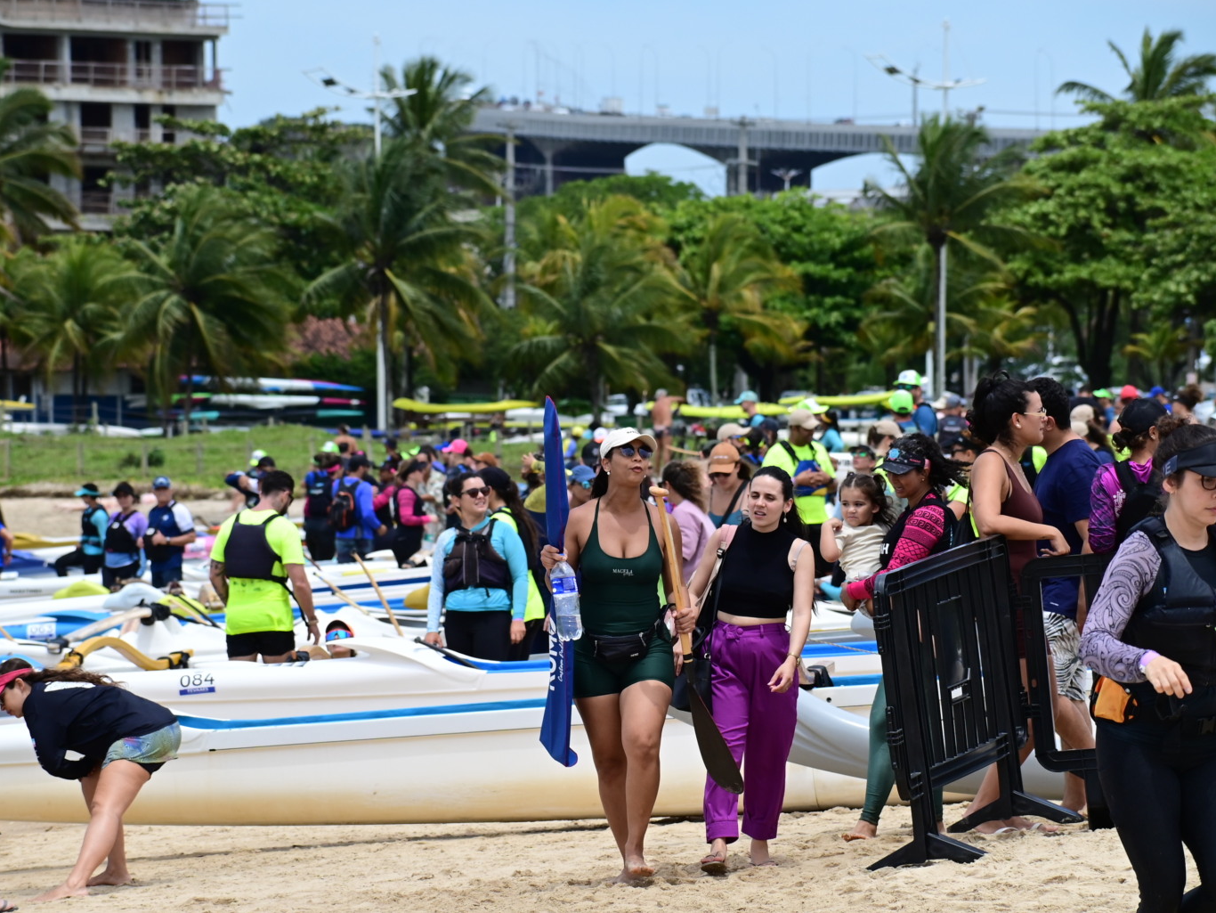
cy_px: 456
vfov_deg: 7.0
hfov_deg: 9.4
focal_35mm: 211
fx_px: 7413
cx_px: 540
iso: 320
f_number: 9
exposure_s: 1/1250
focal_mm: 130
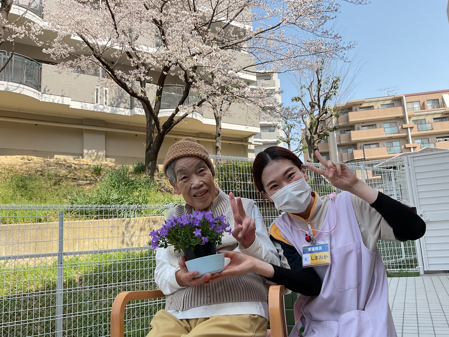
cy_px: 168
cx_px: 224
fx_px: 376
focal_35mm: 29
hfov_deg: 61.7
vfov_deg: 48.2
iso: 16
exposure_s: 1/829
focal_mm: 3
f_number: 1.8
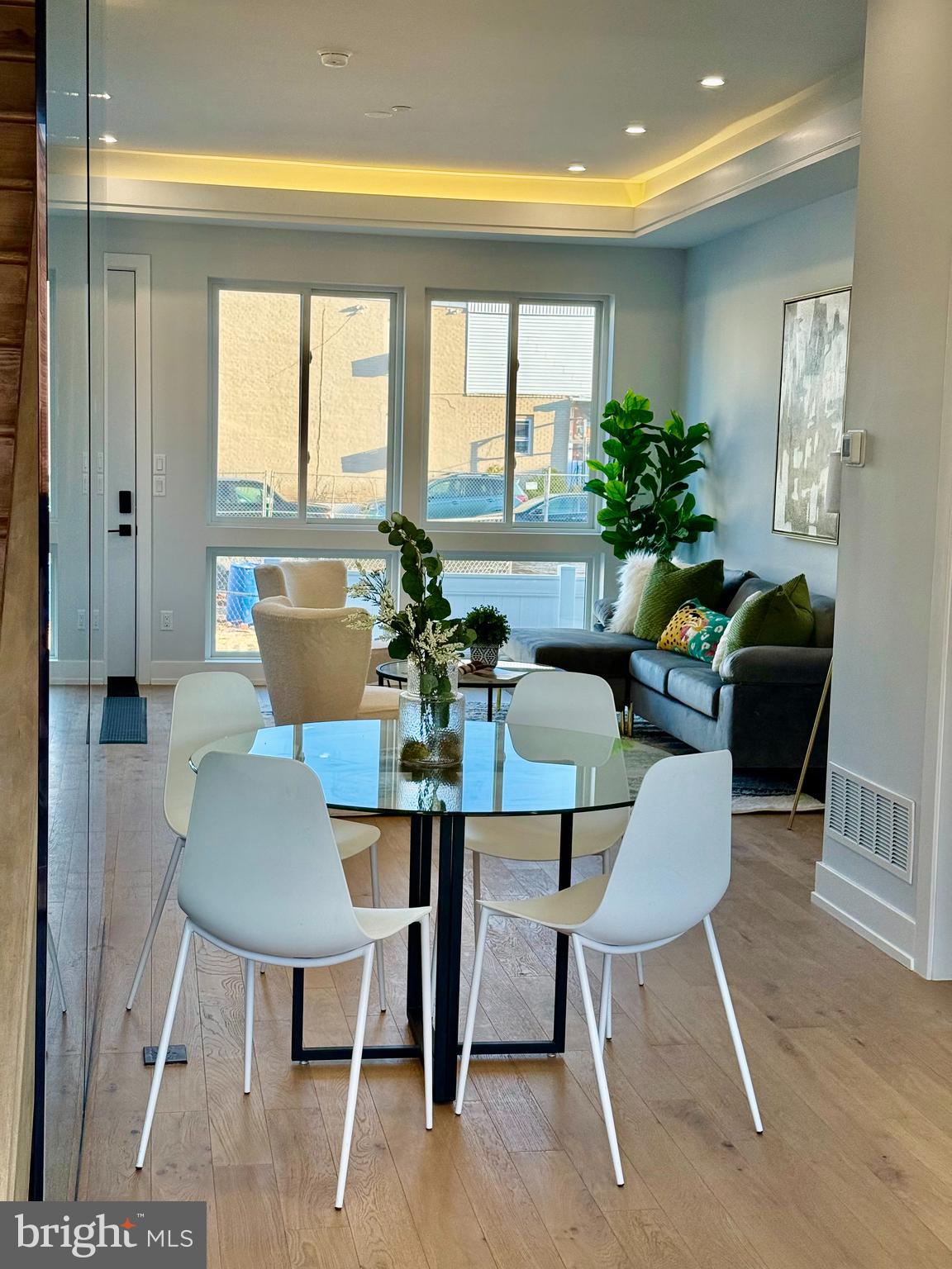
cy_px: 634
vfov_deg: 39.7
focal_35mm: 48
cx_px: 476
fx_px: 1760
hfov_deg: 30.3
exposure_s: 1/359
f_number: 1.78
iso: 80
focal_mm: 6.76
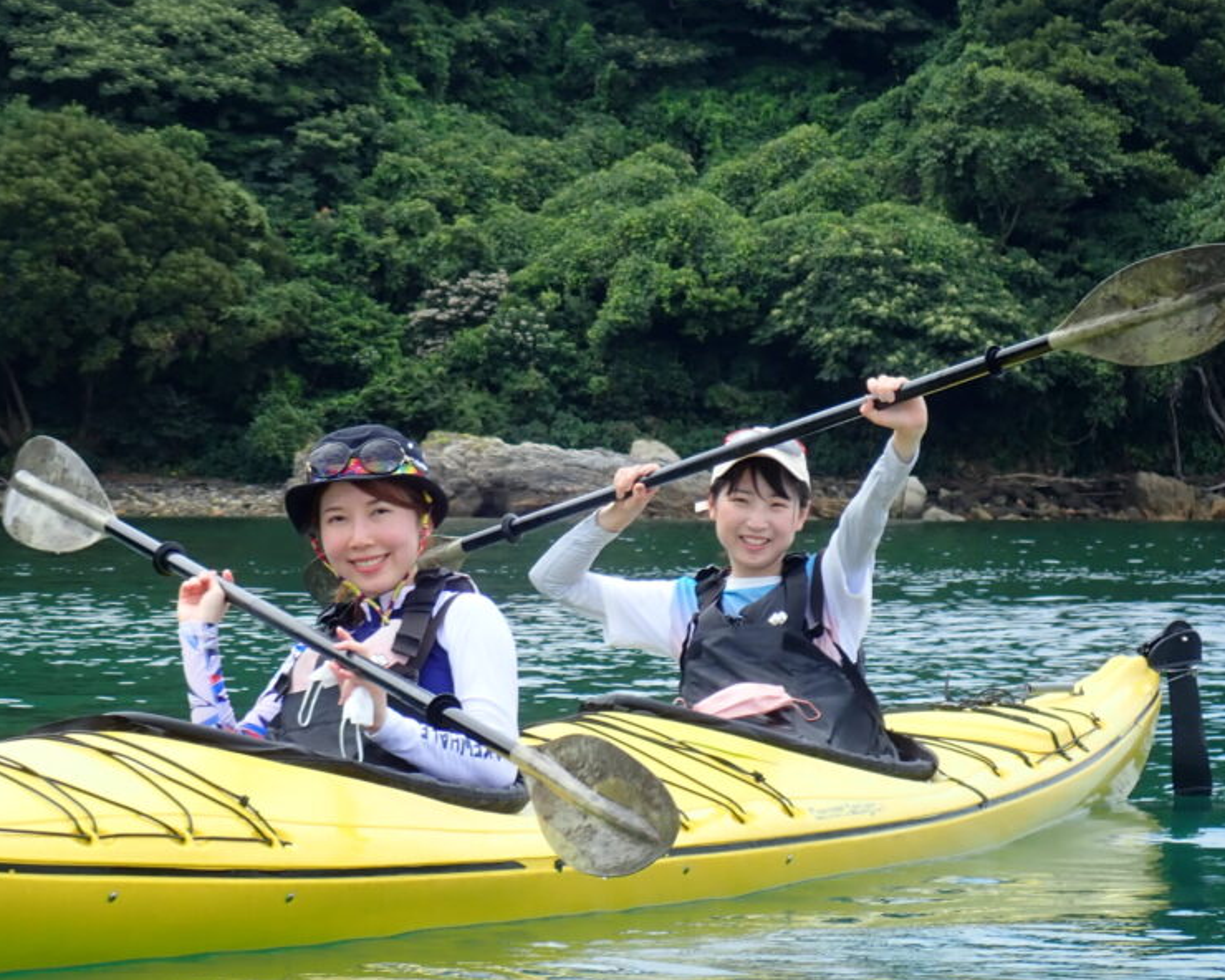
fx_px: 4894
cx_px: 497
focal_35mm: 135
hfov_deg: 14.3
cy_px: 536
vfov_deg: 11.4
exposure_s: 1/200
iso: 100
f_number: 4.9
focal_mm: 18
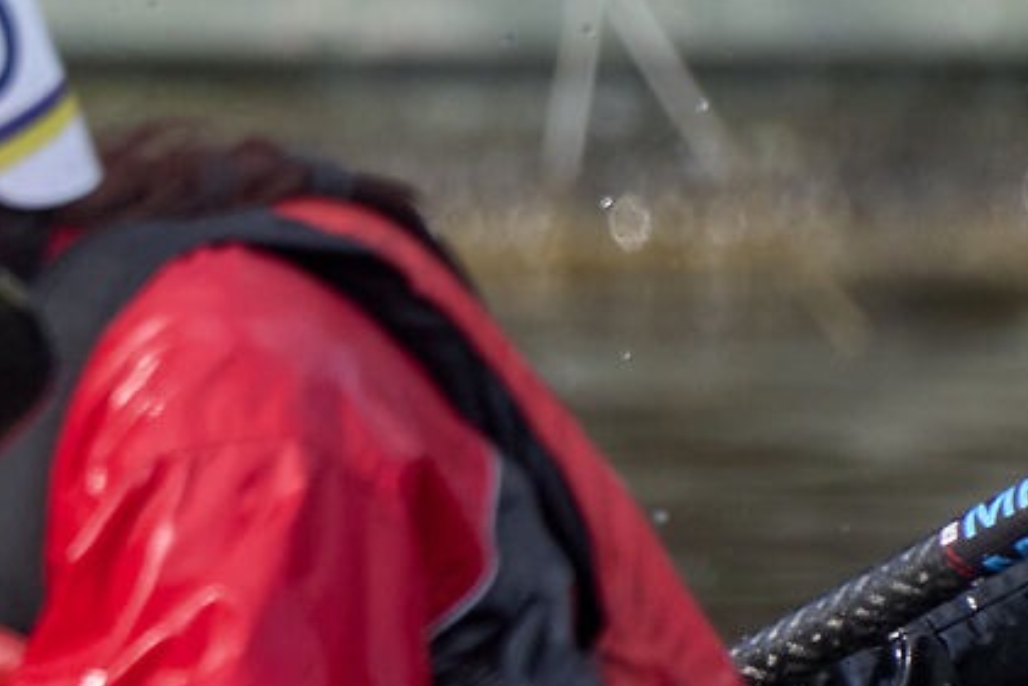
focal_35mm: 3992
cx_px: -1826
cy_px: -39
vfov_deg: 0.3
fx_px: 114027
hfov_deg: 0.5
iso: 1000
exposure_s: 1/2000
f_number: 5.6
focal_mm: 700
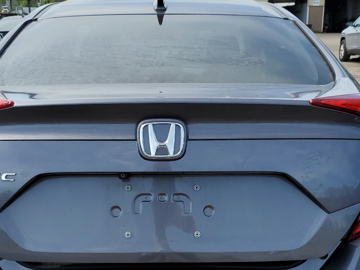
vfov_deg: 28.2
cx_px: 166
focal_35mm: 51
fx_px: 530
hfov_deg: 37.5
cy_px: 195
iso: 50
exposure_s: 1/2000
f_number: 1.5
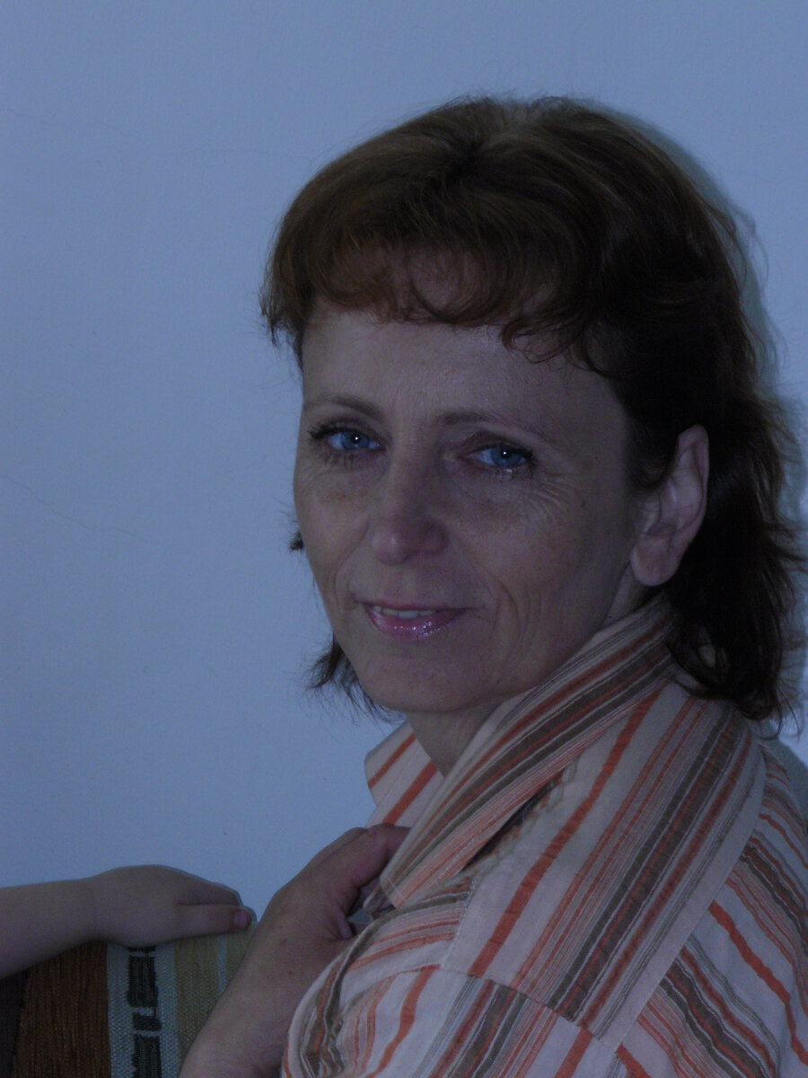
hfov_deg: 11.4
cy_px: 539
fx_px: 4046
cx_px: 404
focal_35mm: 130
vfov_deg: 15.2
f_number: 8
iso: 200
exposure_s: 1/25
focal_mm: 21.6
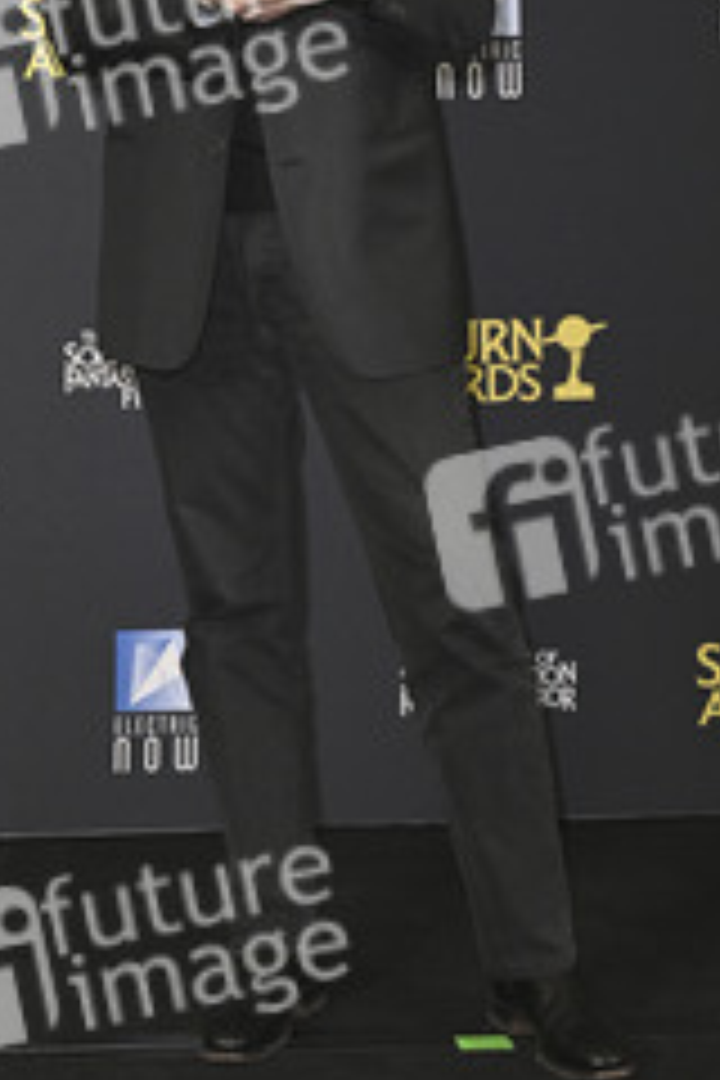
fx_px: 2250
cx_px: 248
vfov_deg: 26.7
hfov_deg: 18.1
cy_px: 279
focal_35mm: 75
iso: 2000
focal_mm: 45
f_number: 5.6
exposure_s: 1/320
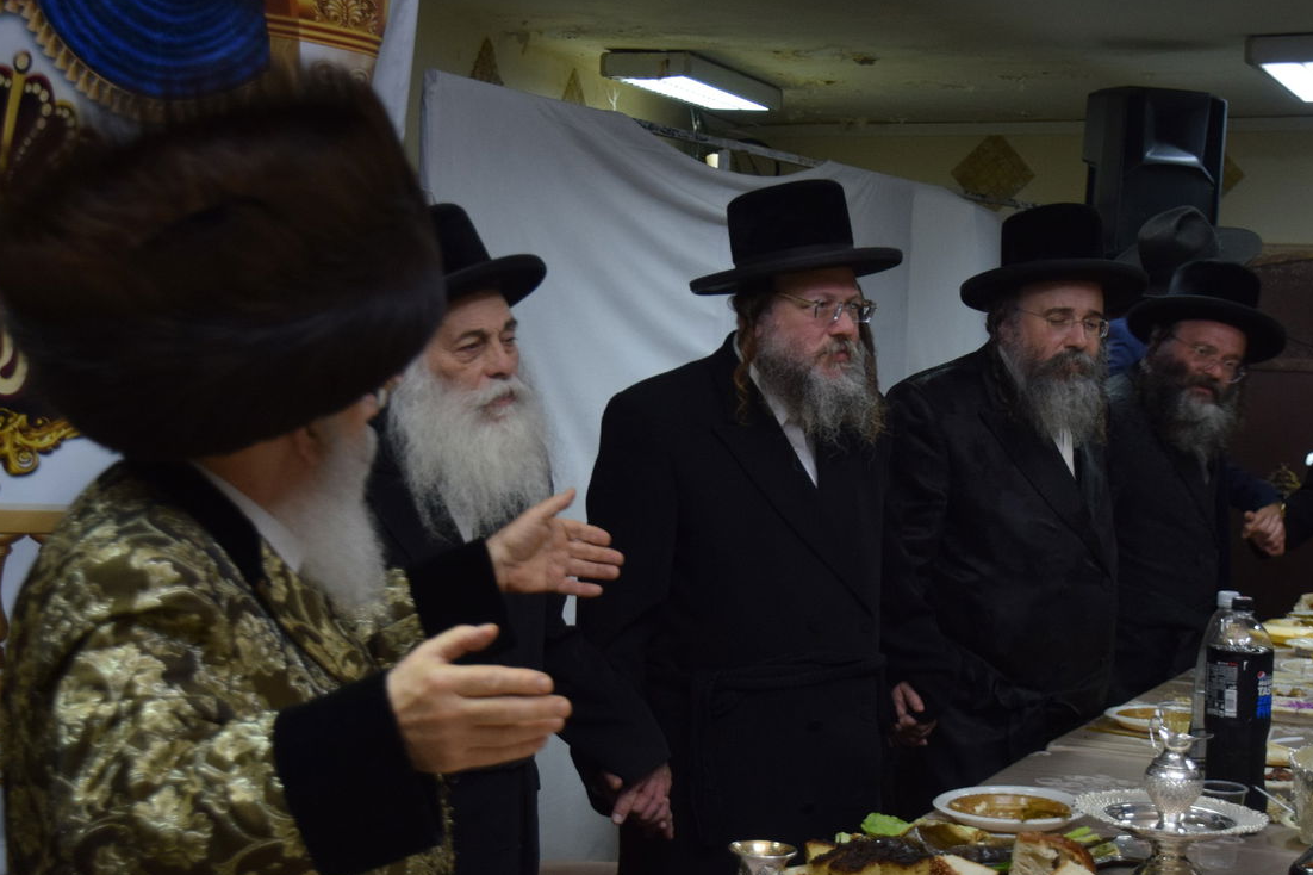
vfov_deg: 22.2
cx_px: 780
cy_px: 474
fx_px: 2224
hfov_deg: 32.8
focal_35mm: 61
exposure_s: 1/60
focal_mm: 32
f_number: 4.2
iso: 800
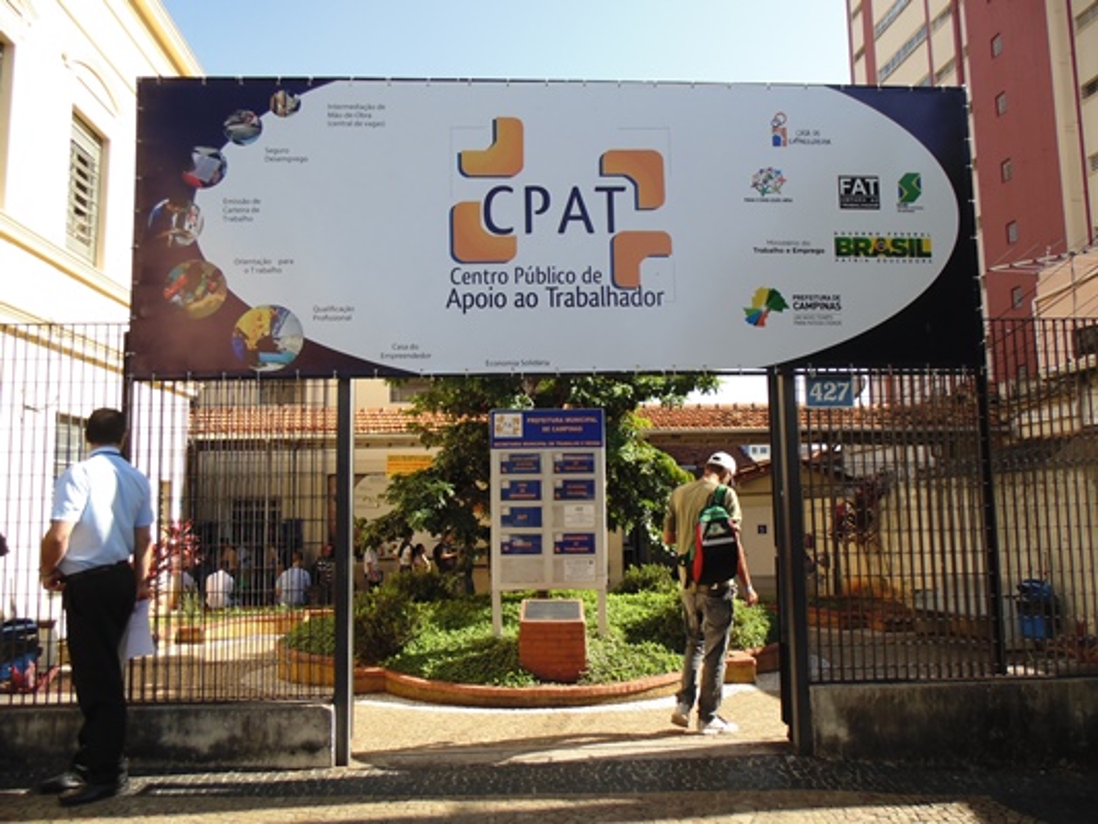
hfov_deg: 69.4
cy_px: 412
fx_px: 793
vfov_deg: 54.9
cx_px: 549
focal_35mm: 25
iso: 80
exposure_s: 1/320
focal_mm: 4.5
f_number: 3.1
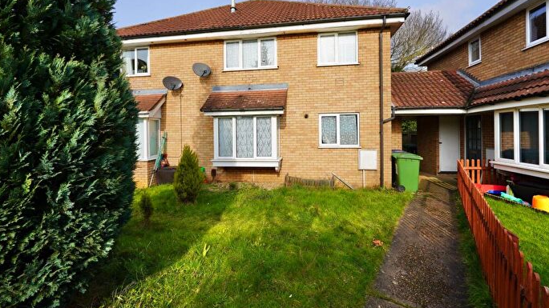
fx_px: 218
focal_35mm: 15
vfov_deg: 70.3
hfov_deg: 103.0
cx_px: 275
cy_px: 139
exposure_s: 1/125
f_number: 9
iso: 100
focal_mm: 14
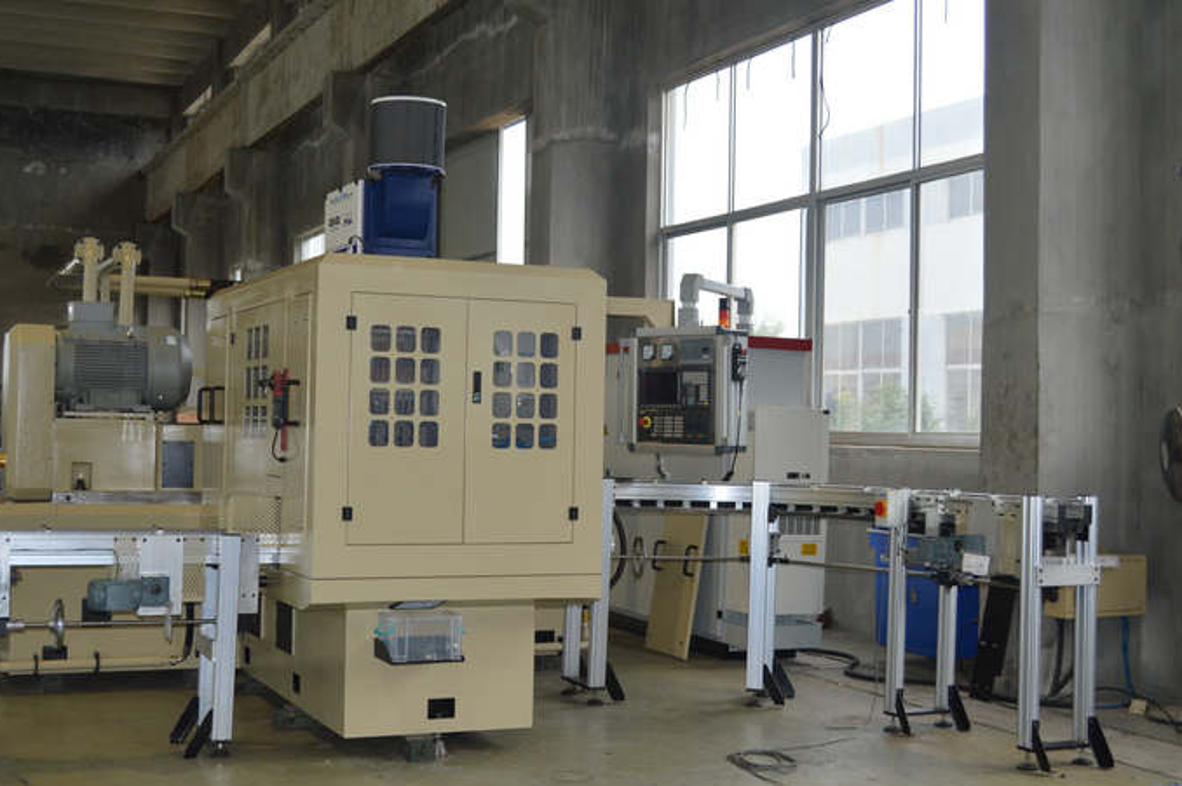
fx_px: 1509
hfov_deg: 42.6
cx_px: 490
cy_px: 380
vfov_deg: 29.2
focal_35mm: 46
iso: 450
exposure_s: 1/60
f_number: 4.2
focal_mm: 26
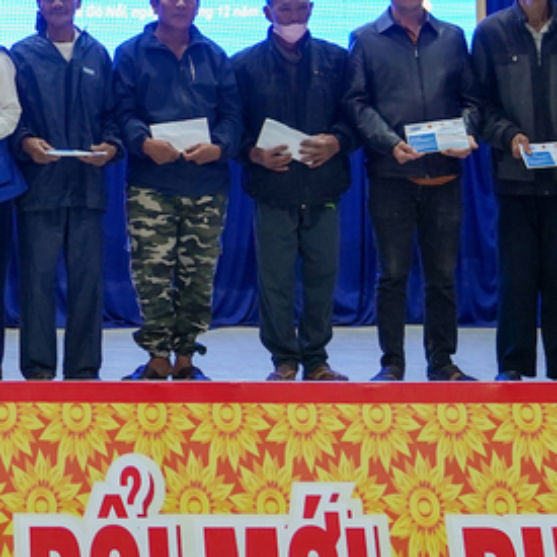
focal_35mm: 79
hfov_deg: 21.2
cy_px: 121
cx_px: -4
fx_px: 1438
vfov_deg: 21.7
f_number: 3.5
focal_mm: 32
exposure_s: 1/160
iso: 1600
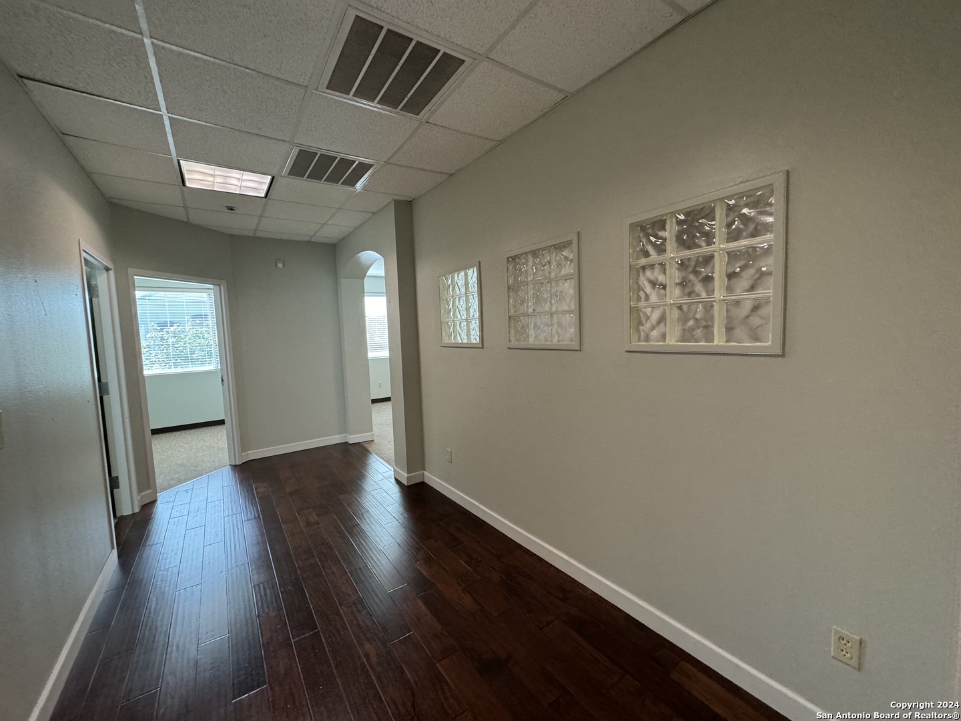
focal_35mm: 14
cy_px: 360
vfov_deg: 85.7
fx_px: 389
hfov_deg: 102.1
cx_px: 480
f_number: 2.2
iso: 250
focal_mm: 2.22
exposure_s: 1/120
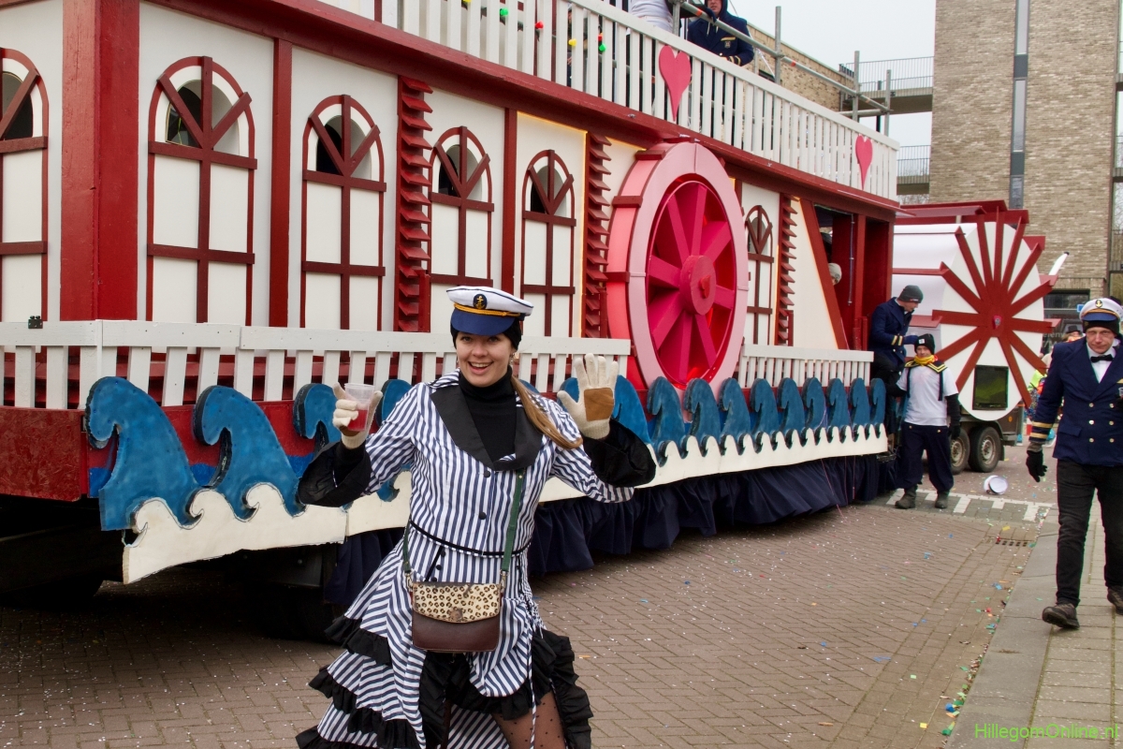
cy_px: 374
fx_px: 905
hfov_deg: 63.7
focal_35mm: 29
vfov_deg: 45.0
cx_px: 562
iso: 400
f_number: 4
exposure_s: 1/640
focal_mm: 10.8
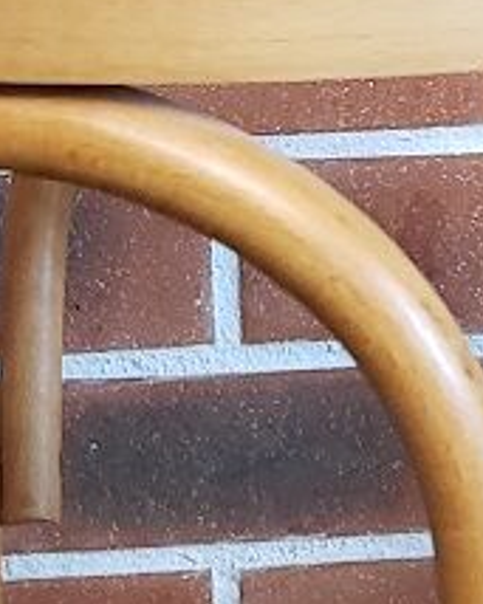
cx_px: 254
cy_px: 1032
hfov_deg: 9.8
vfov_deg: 11.5
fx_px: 2825
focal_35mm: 158
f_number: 1.5
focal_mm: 4.3
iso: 400
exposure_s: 1/50
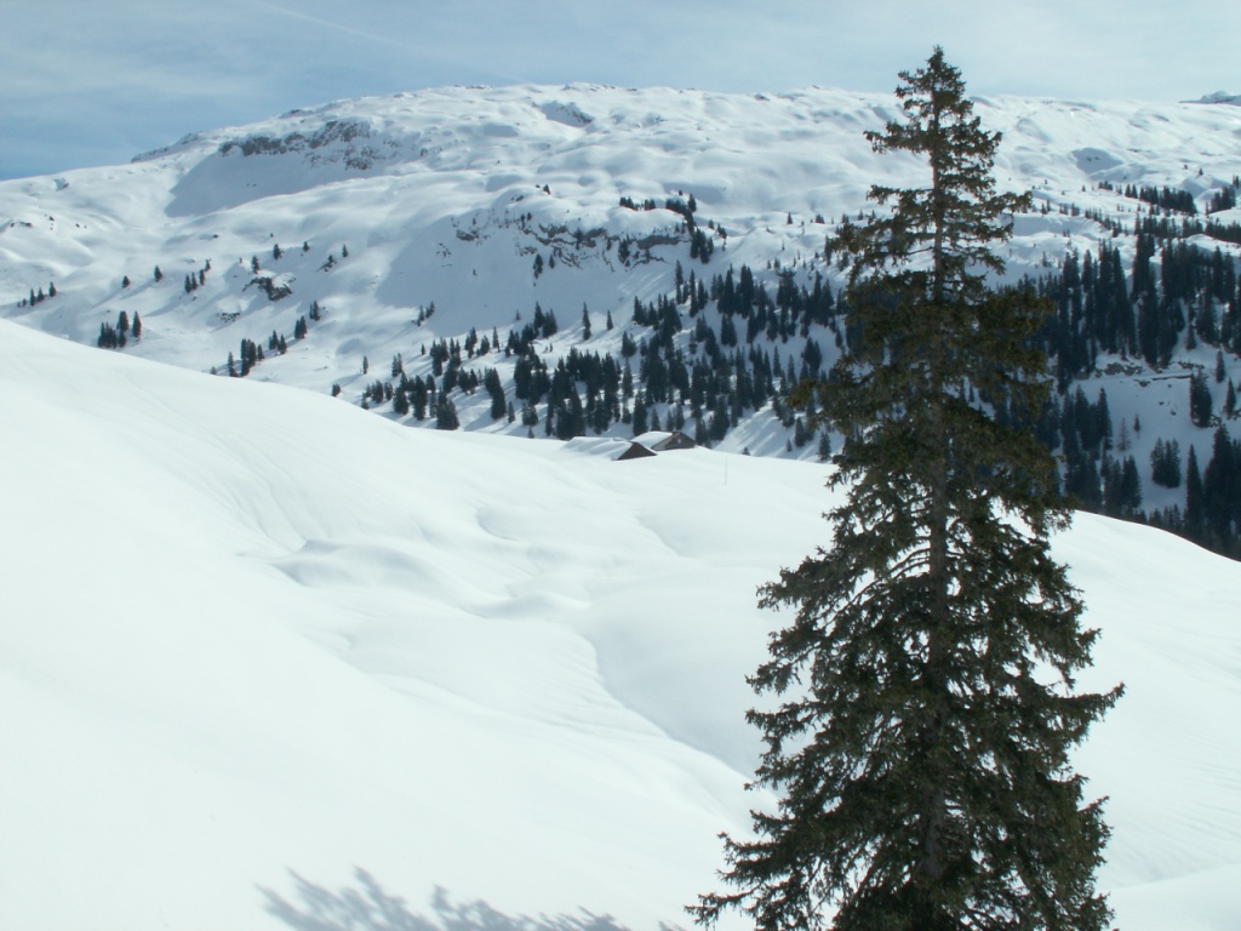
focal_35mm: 35
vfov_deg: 40.7
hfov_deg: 52.6
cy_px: 466
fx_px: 1255
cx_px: 620
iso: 50
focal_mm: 5.86
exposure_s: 1/400
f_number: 8
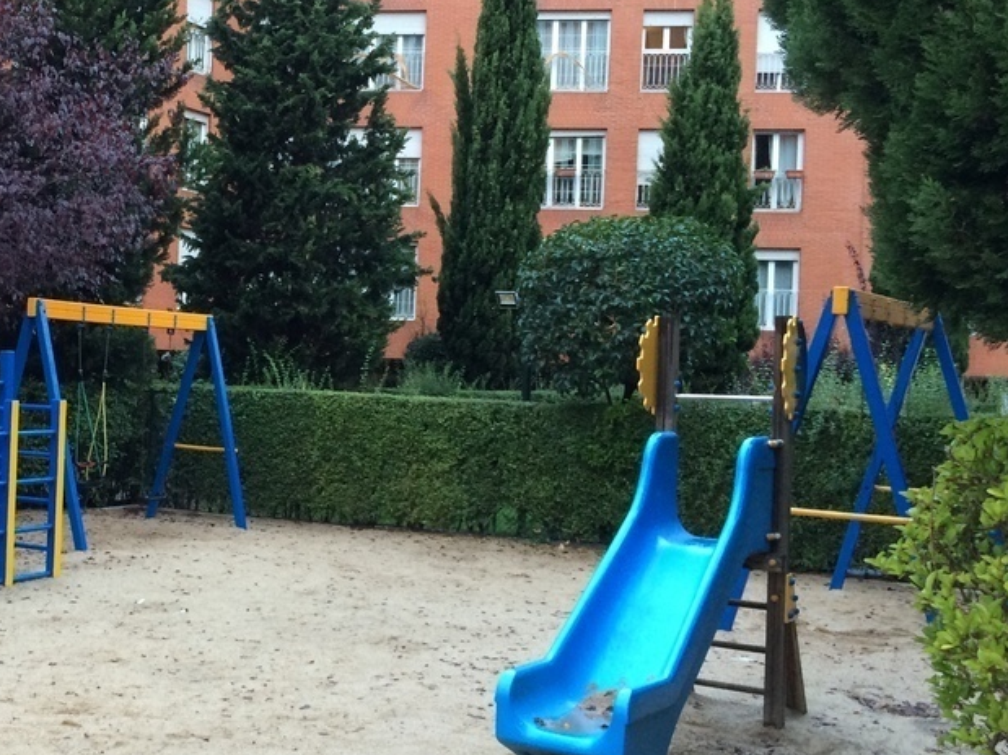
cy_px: 382
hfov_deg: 38.0
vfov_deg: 30.3
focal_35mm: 48
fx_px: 1397
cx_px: 184
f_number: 2.2
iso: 50
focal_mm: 4.15
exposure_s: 1/30
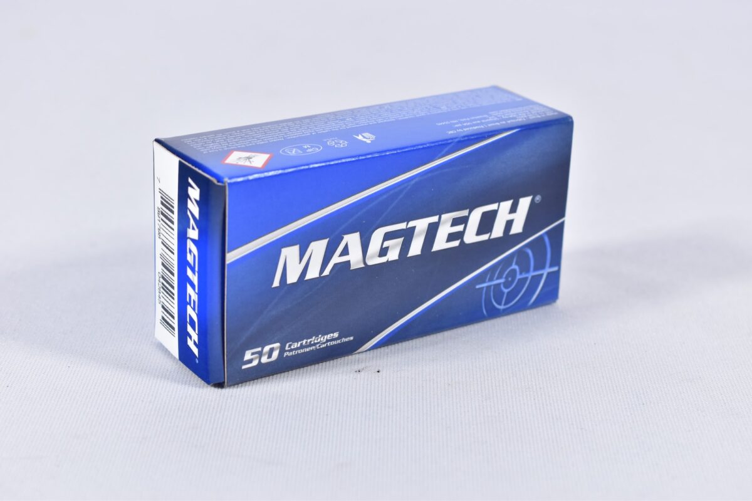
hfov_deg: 24.6
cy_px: 250
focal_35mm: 82
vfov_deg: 16.6
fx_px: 1723
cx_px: 376
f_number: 5.6
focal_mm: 55
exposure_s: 1/40
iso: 640
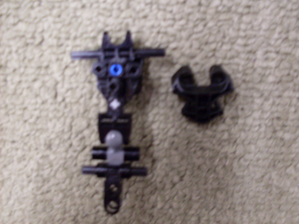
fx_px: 328
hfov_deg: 49.0
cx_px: 150
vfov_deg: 37.7
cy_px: 112
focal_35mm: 38
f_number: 2.8
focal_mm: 6.3
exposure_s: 1/6
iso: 200
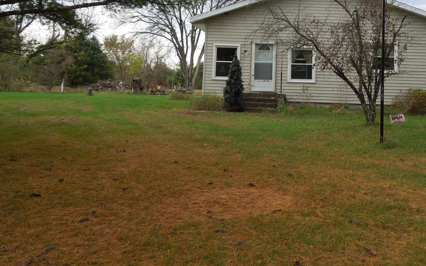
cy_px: 57
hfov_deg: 52.0
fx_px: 430
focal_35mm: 37
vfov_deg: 33.5
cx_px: 274
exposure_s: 1/320
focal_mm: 4.5
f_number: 3.3
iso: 100
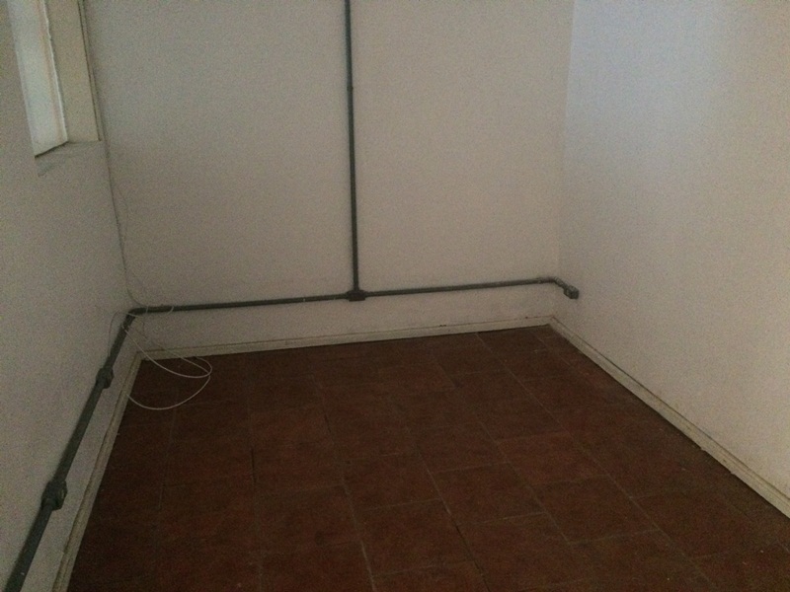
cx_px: 395
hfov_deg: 61.7
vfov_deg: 48.2
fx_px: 662
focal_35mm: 29
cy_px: 296
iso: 800
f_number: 2.2
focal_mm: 4.15
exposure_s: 1/15
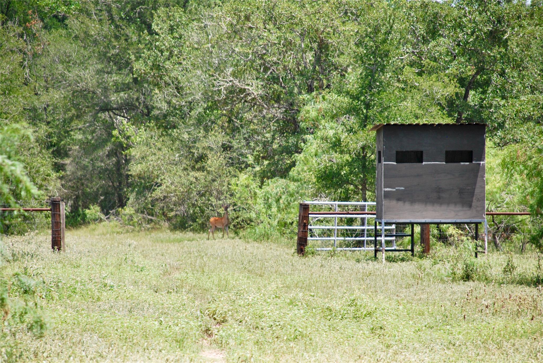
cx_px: 272
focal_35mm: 300
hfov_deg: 6.9
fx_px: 4529
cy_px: 182
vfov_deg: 4.6
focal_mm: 200
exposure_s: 1/500
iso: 250
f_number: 6.3
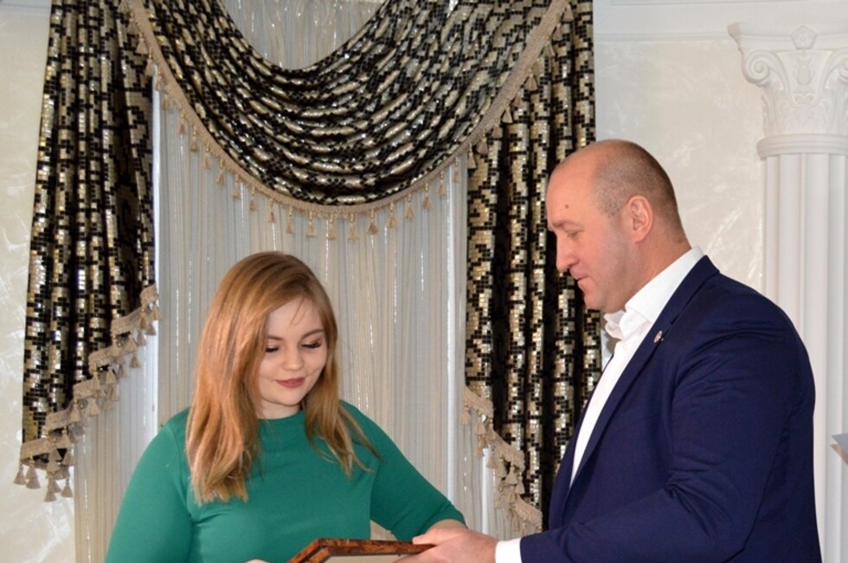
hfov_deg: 45.0
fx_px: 1023
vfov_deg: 30.7
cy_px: 282
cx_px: 424
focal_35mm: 44
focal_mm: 29
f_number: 4.5
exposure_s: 1/60
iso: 1250
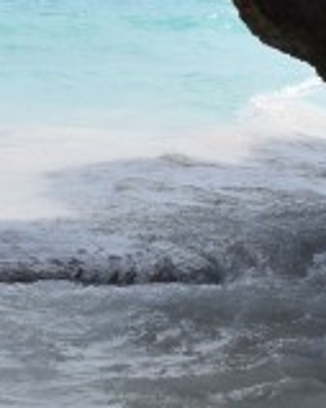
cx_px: 108
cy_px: 46
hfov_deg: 9.5
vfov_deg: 11.8
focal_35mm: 163
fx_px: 1968
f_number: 8
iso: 200
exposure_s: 1/640
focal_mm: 18
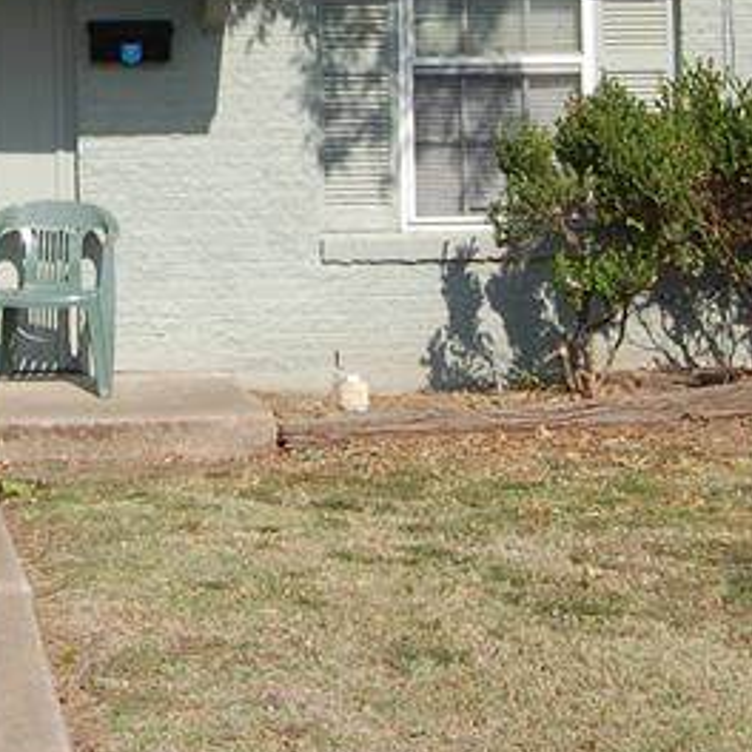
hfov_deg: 19.2
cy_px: -74
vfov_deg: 18.7
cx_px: 97
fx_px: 2187
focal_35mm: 89
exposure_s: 1/400
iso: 200
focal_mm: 18
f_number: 10
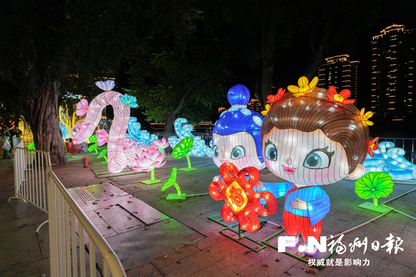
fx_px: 231
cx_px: 208
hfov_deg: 84.0
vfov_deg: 61.9
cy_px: 138
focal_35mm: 20
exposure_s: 1/60
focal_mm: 20
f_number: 4
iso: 320
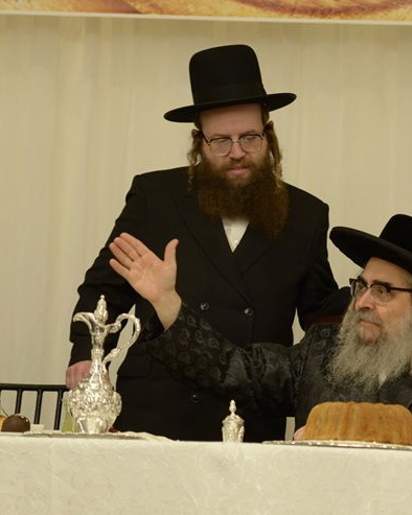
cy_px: 312
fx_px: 3035
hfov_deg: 7.7
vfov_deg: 9.7
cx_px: 371
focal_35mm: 199
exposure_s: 1/125
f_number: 2.8
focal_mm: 102
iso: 1600
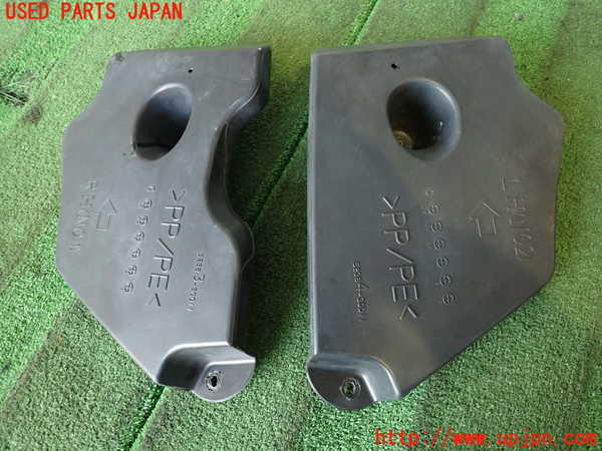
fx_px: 435
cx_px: 301
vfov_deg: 54.9
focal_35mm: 25
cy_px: 226
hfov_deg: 69.4
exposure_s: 1/30
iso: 320
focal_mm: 4.5
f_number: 2
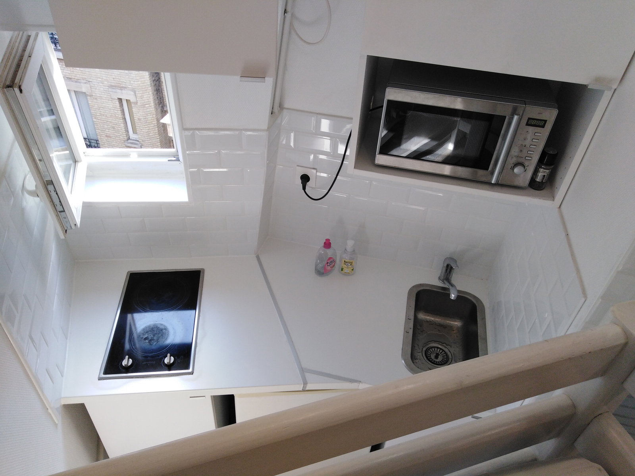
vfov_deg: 53.1
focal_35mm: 26
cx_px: 318
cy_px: 238
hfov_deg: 67.3
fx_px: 477
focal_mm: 3.46
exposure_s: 1/120
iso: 130
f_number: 2.2
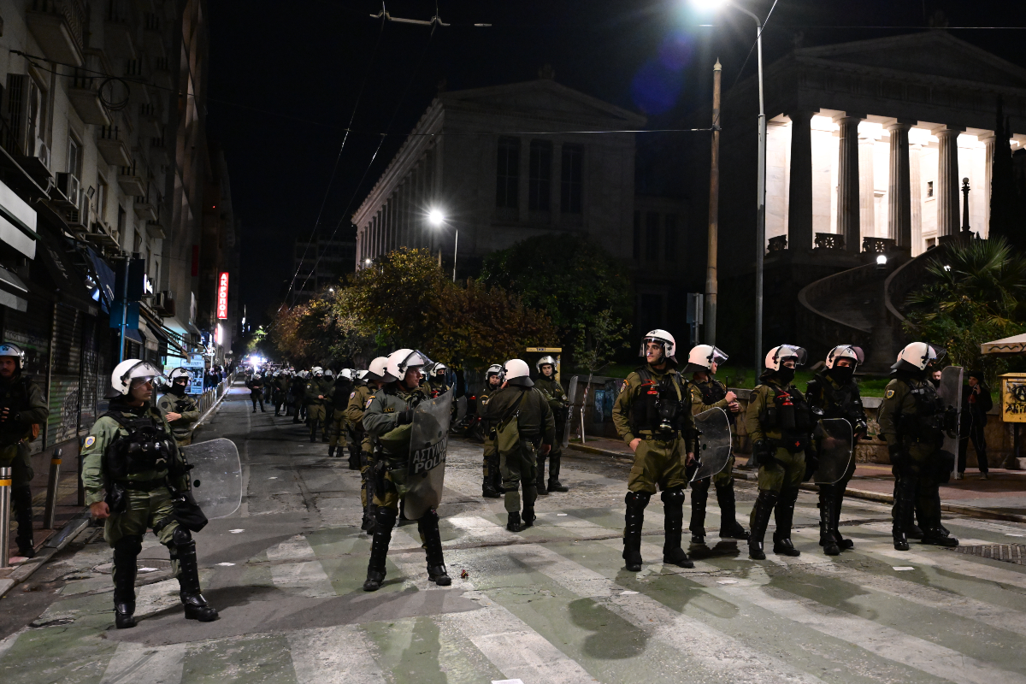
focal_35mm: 34
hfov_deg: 56.5
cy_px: 342
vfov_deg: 39.4
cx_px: 513
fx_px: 955
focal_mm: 33.5
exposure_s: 1/200
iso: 8000
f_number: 3.2
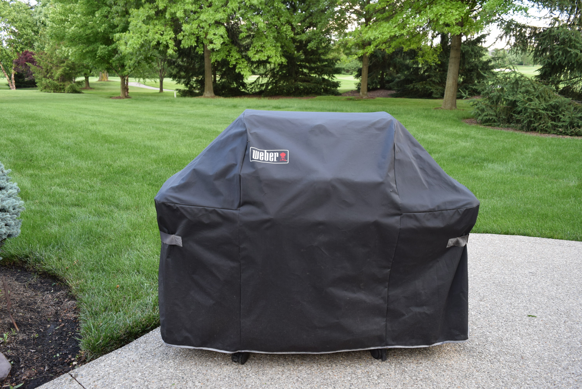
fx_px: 437
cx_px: 291
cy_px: 194
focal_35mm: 27
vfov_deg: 48.0
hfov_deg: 67.3
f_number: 5
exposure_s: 1/100
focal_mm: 18
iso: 400
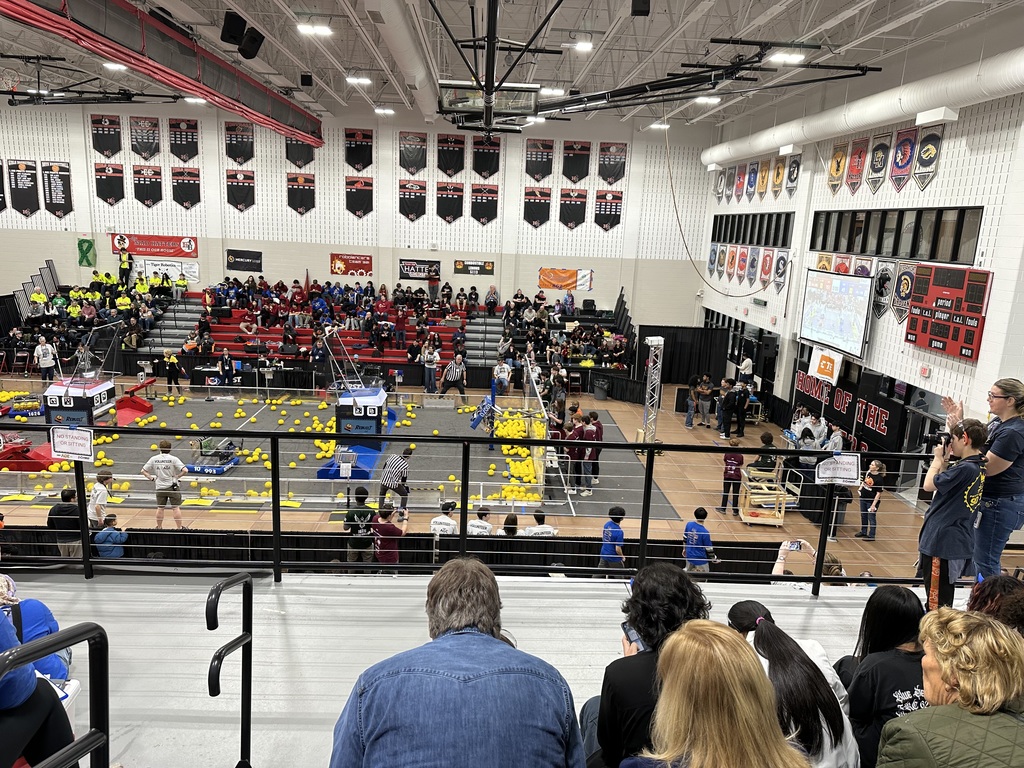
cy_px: 384
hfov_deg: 71.6
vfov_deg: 56.8
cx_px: 512
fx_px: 710
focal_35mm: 24
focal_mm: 6.86
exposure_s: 1/120
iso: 125
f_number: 1.78
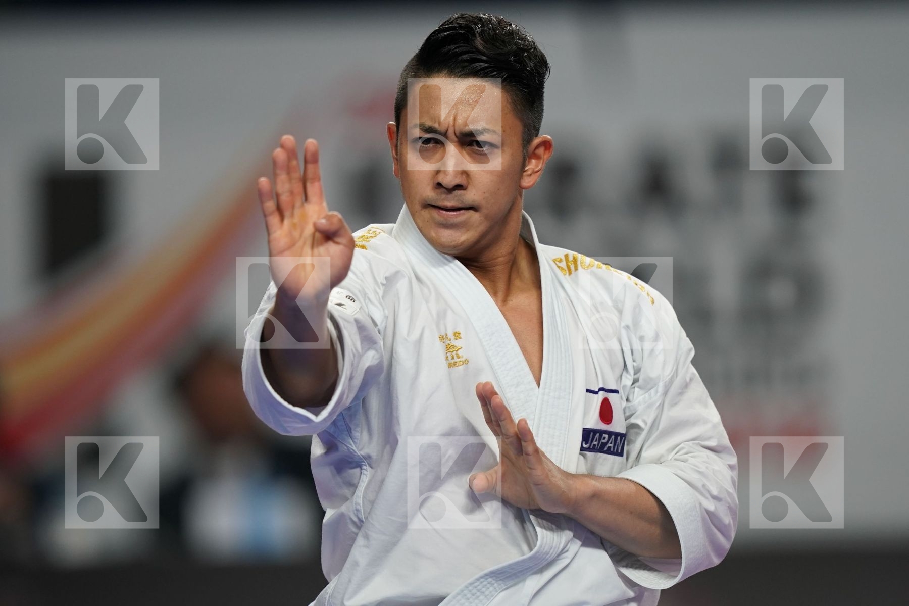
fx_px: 15149
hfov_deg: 3.4
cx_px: 454
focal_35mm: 600
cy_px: 303
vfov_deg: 2.3
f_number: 2.8
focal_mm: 400
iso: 1000
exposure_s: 1/500
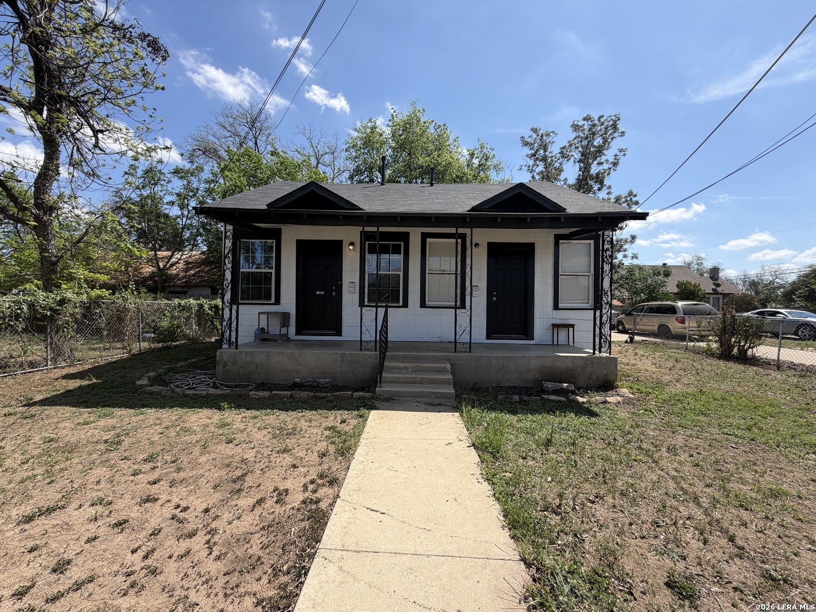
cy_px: 306
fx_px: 330
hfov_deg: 102.1
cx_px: 408
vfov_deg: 85.7
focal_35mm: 14
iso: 20
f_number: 2.2
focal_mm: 2.22
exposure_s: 1/830
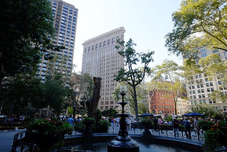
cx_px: 114
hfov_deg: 81.2
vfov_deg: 59.5
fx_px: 132
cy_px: 76
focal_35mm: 21
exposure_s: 1/350
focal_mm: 14
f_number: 7.1
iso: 800
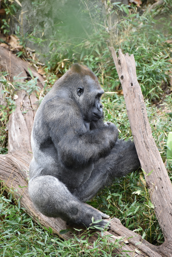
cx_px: 86
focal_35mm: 210
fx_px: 1504
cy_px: 128
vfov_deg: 9.8
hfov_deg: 6.5
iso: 2000
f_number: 5.3
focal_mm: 210
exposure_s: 1/500
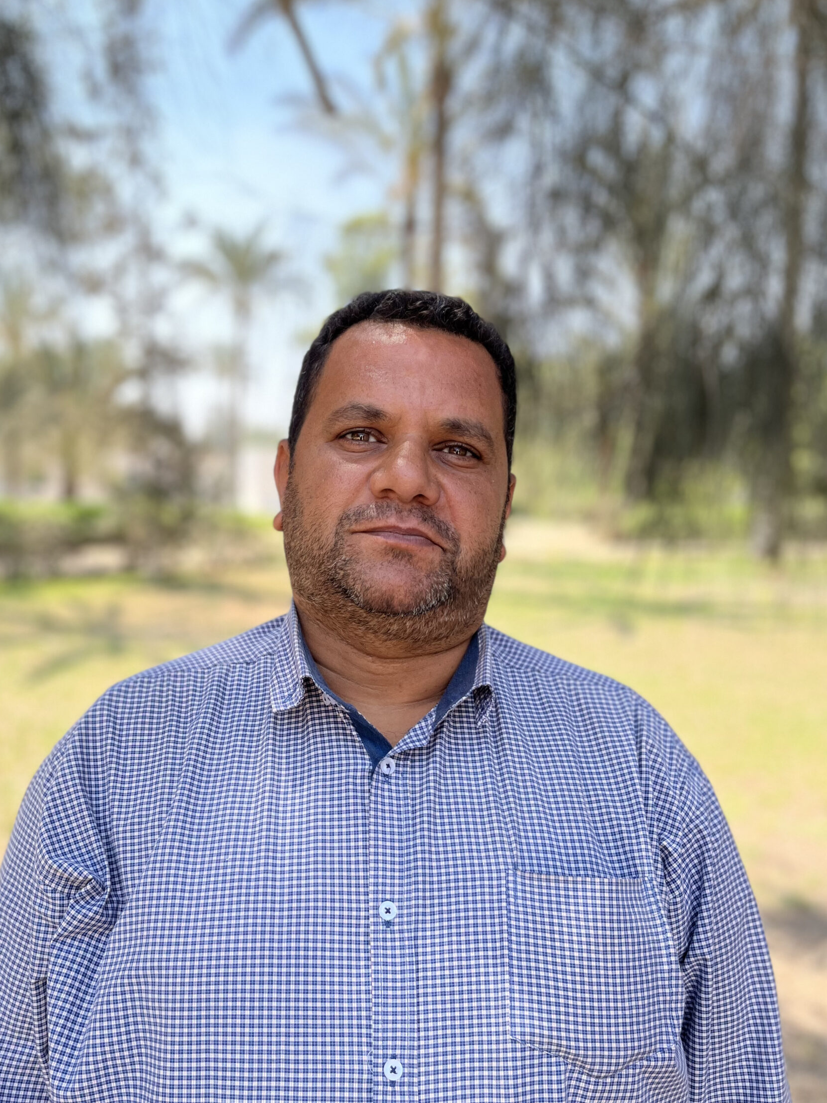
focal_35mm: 30
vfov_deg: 59.8
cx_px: 354
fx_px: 956
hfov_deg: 46.7
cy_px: 612
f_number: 1.6
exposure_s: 1/1000
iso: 50
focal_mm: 5.1
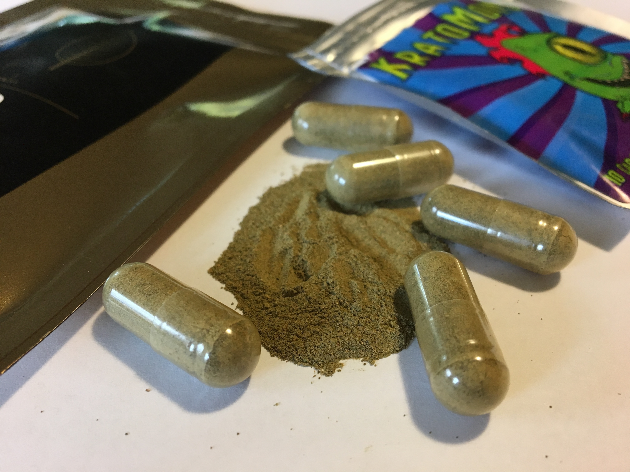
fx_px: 528
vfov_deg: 48.2
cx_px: 315
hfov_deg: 61.7
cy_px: 236
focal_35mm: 29
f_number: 2.2
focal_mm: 4.15
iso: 40
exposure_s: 1/30
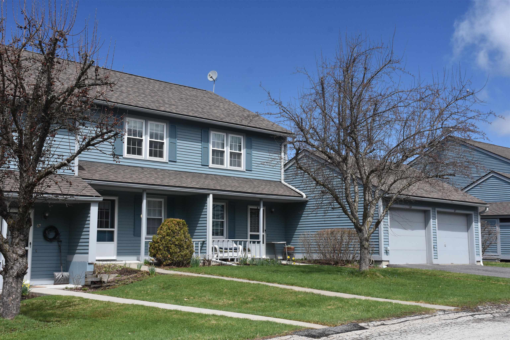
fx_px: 680
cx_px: 255
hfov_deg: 41.1
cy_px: 170
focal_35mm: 48
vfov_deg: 28.1
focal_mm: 32
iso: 560
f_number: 8
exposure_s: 1/500
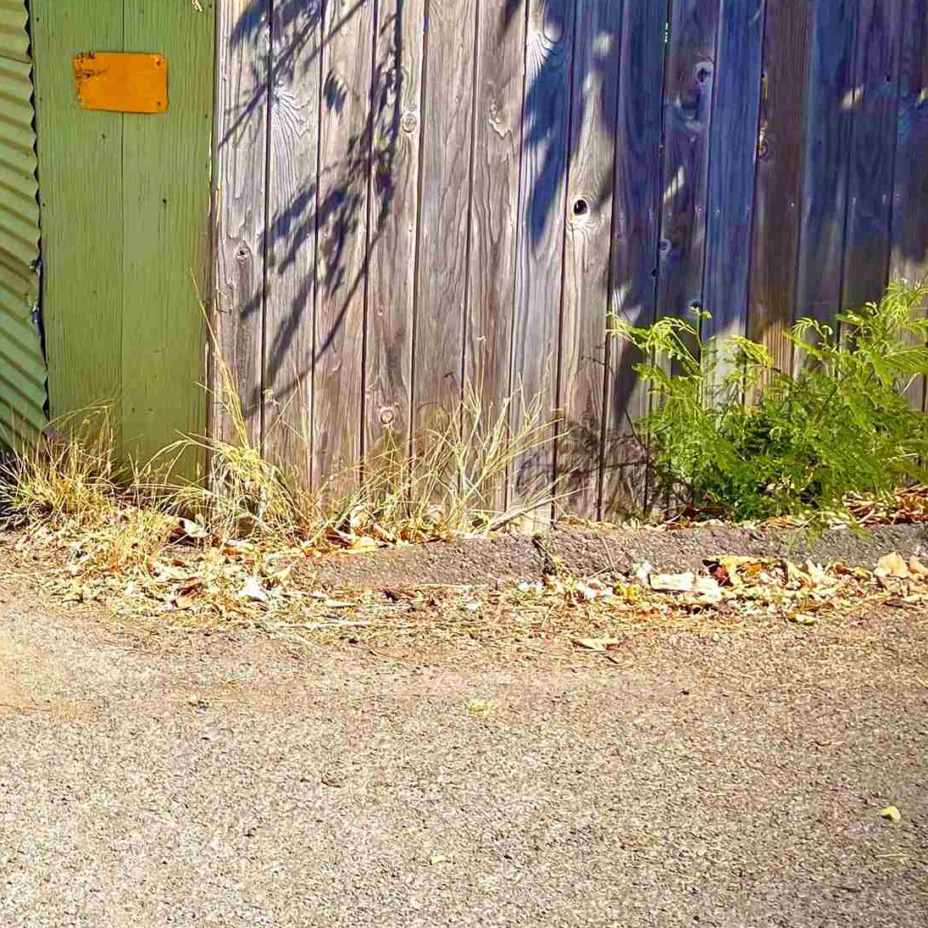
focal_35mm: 62
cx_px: -181
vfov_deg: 27.5
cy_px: 280
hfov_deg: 25.0
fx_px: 1880
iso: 32
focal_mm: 5.1
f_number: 1.6
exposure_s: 1/2165
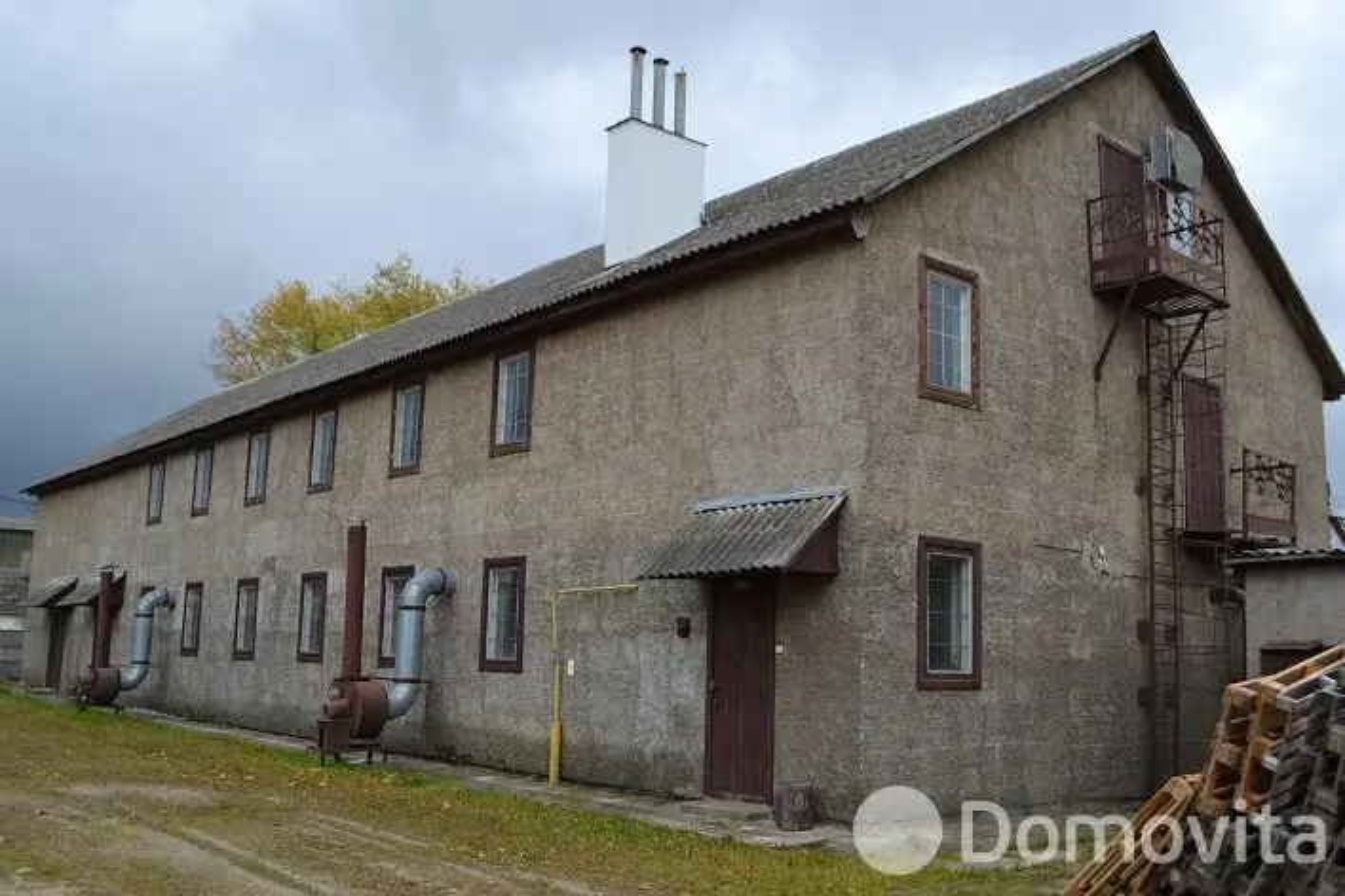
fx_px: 1233
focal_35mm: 33
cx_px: 672
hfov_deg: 57.2
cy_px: 448
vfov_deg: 40.0
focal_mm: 22
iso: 100
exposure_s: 1/160
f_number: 6.3
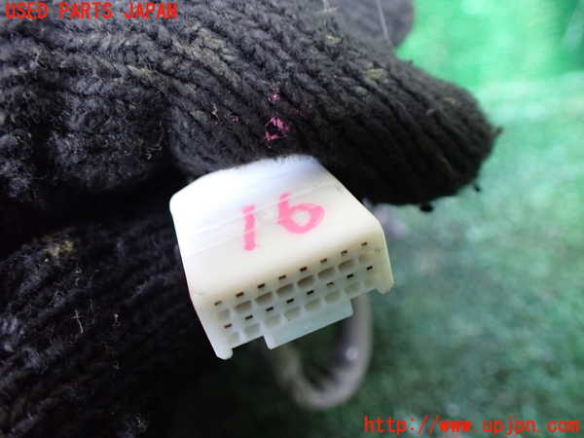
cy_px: 219
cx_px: 292
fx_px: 506
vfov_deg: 46.8
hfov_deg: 60.0
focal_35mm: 30
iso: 800
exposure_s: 1/80
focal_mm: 5.4
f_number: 2.3
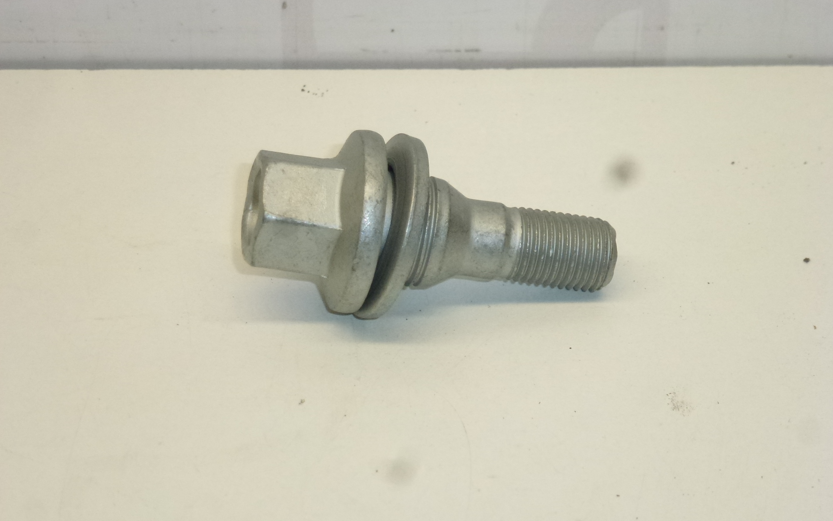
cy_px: 294
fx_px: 2725
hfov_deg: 17.4
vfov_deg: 10.9
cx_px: 416
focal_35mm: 120
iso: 400
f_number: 5.1
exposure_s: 1/250
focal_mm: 20.2
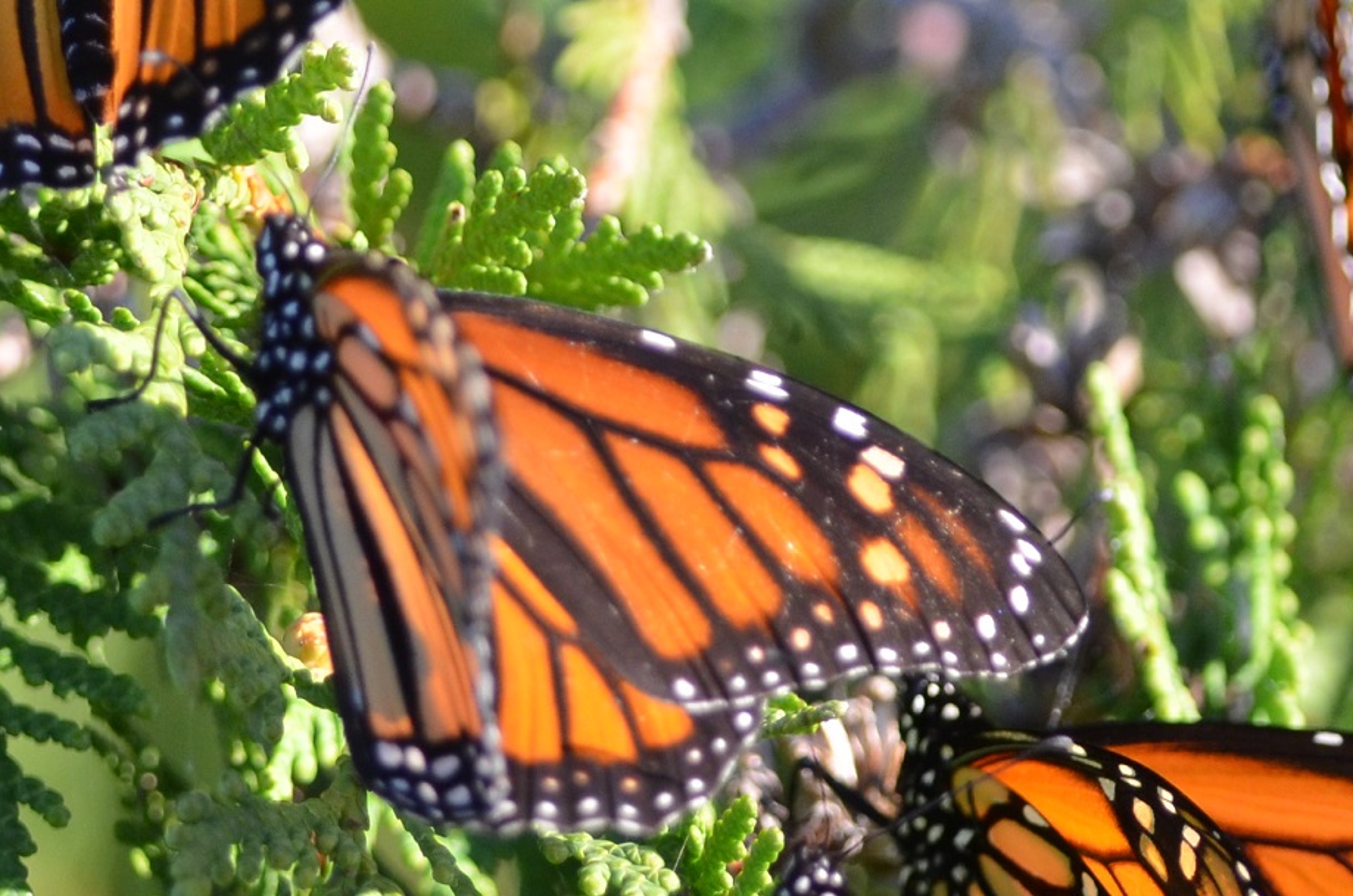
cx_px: 613
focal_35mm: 1448
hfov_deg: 1.4
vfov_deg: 0.9
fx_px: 54316
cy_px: 241
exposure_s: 1/1000
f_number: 4
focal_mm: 300
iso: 450
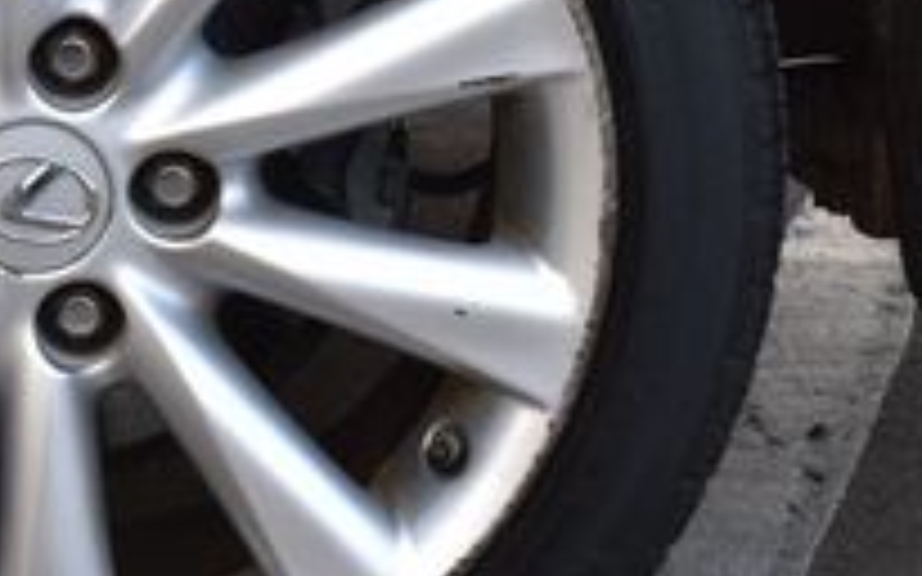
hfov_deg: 13.6
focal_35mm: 153
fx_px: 3843
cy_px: 27
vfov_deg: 8.5
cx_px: 130
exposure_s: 1/80
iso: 400
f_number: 8
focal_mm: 32
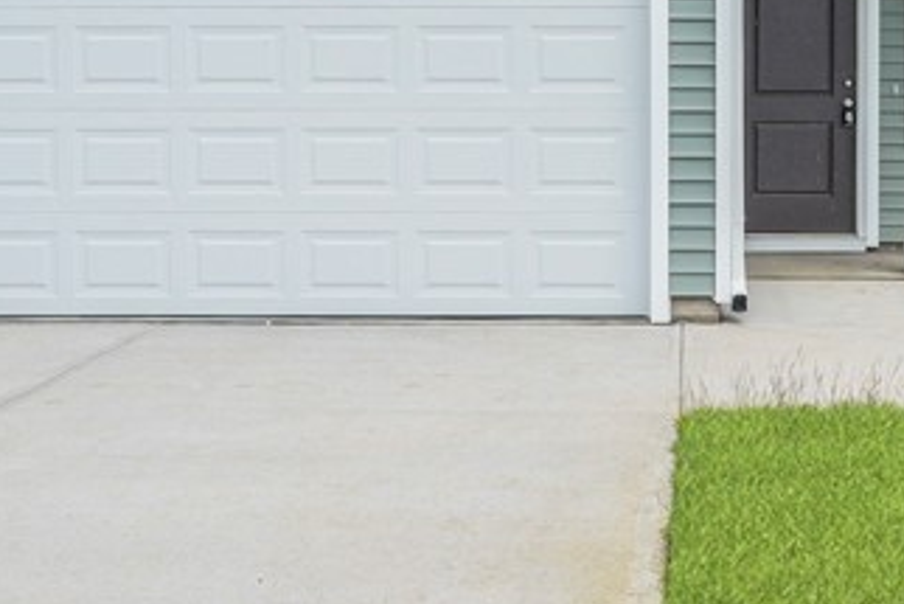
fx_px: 1357
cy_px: 31
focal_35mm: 54
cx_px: 702
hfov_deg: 35.8
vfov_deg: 24.2
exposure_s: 1/400
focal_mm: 16
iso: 320
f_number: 9
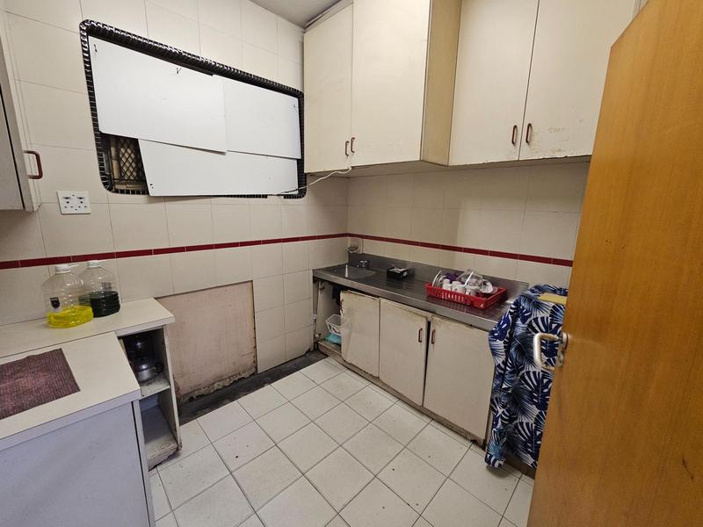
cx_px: 352
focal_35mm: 13
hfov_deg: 106.2
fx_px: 264
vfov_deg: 89.9
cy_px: 264
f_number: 2.2
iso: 320
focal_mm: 2.2
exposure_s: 1/50
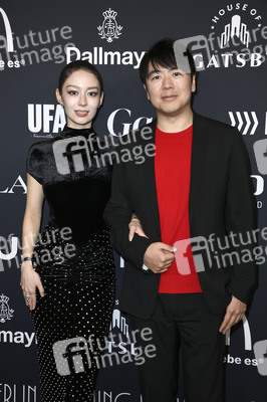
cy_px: 201
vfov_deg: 41.1
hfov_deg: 28.0
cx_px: 134
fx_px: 535
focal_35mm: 48
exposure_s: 1/250
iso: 500
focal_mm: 48
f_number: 5.6
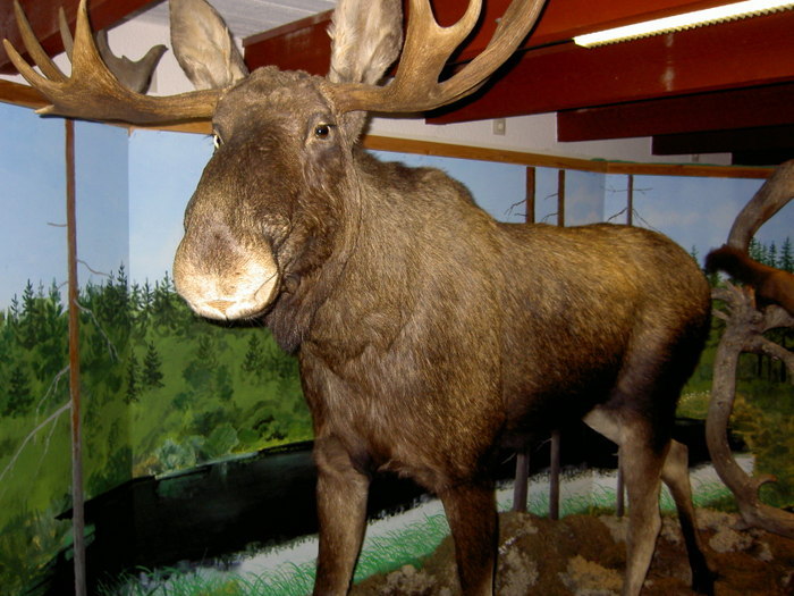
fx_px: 780
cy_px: 298
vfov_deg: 41.8
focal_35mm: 34
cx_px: 397
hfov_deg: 54.0
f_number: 2.8
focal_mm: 5.6
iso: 100
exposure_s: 1/60
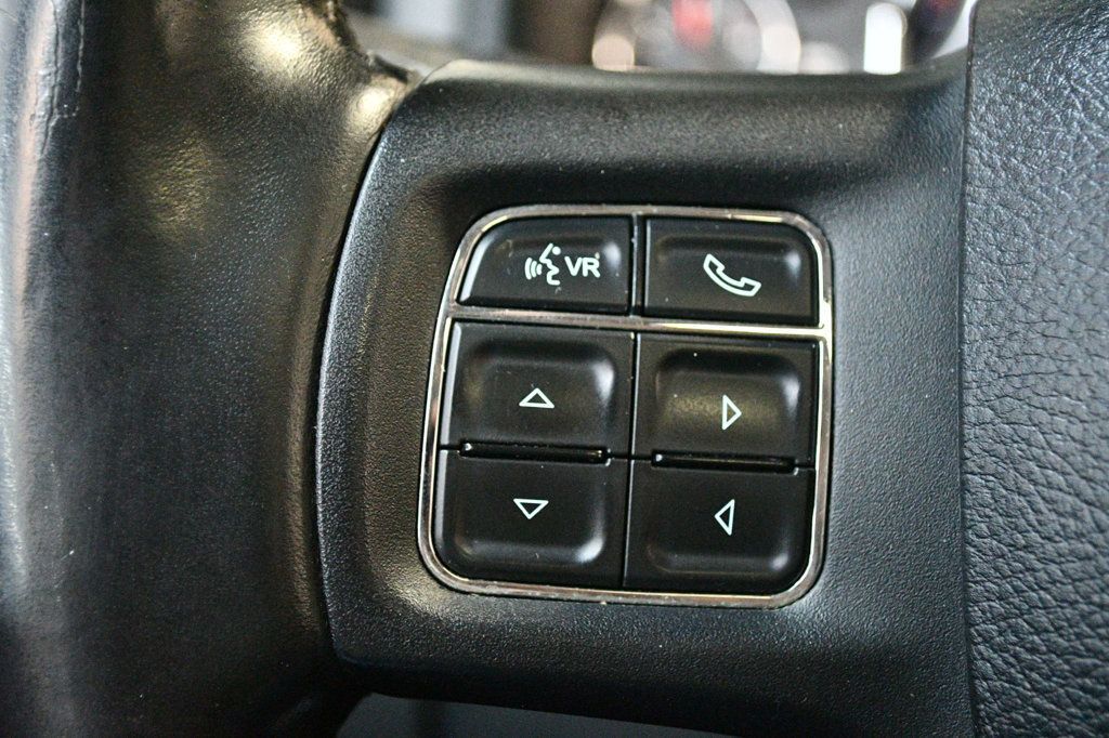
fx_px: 1848
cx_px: 554
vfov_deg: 22.6
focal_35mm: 60
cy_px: 369
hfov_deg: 33.4
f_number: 5.3
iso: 11400
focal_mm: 40
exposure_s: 1/60
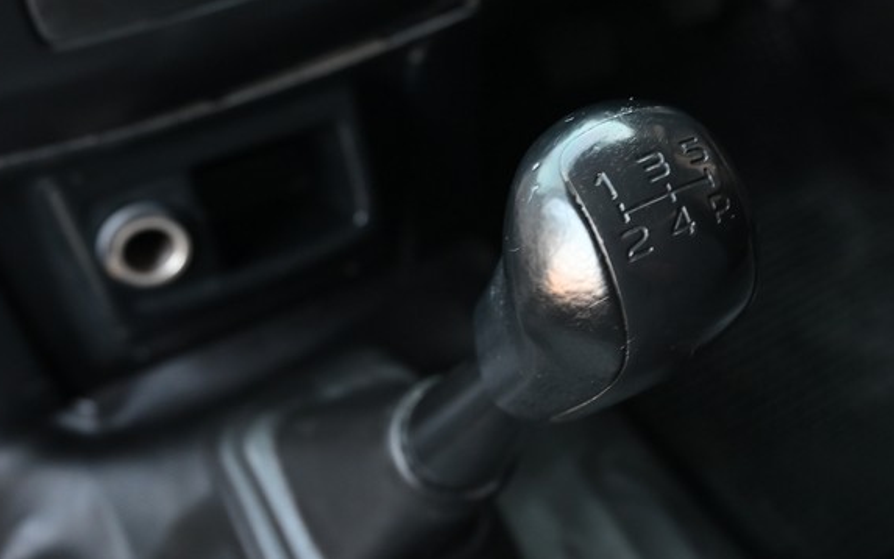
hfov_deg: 41.7
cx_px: 637
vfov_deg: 27.4
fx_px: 1145
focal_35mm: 47
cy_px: 242
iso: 1100
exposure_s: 1/60
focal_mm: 24
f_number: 5.6
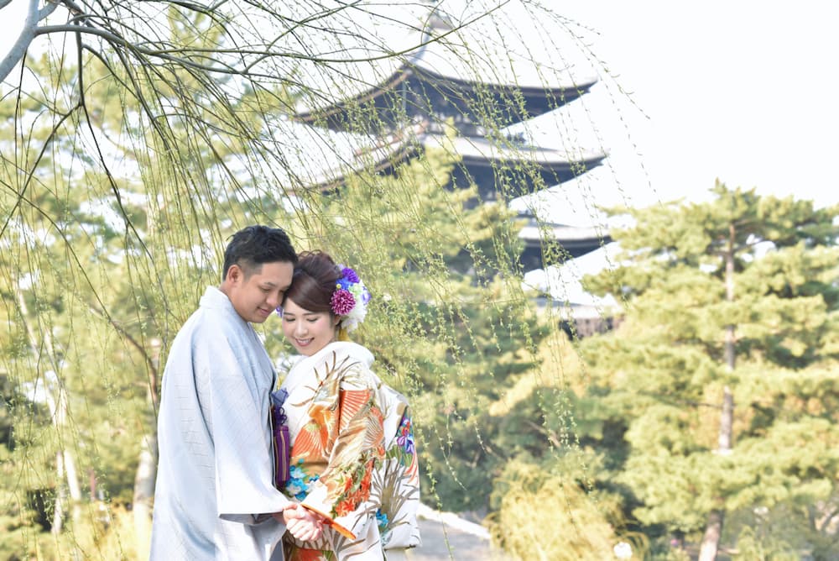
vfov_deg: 11.4
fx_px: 2798
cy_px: 280
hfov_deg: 17.1
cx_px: 420
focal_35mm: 120
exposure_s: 1/250
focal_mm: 120
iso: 2000
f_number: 10
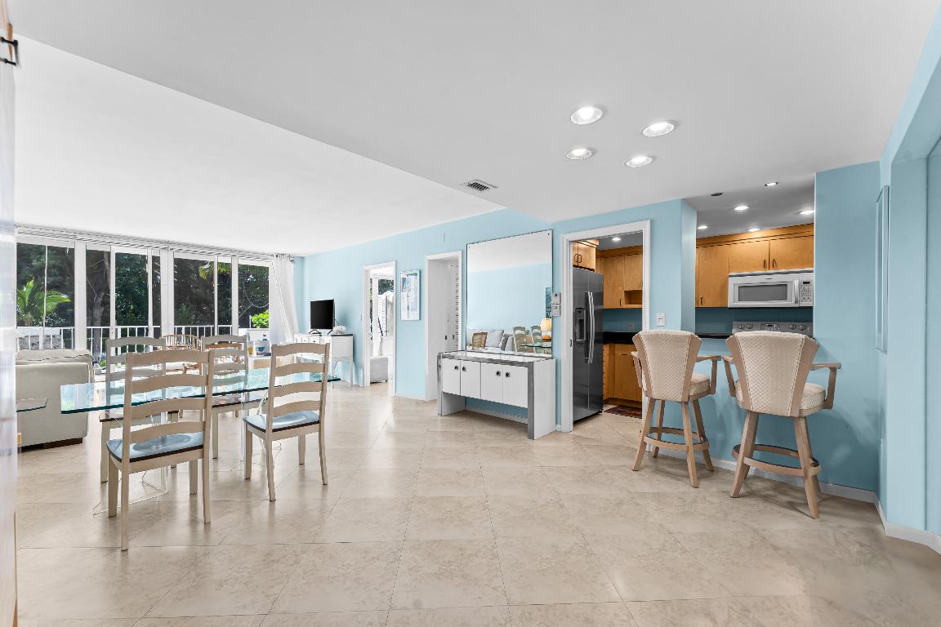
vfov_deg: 81.2
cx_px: 470
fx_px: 366
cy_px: 314
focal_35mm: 14
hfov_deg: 104.3
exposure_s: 1/5
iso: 160
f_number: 8
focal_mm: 14
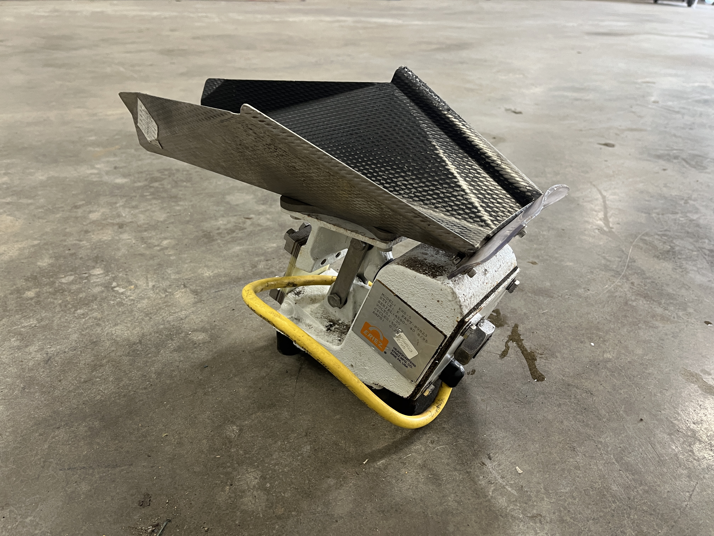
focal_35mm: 26
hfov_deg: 67.3
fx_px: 536
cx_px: 357
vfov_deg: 53.1
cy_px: 268
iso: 160
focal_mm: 5.1
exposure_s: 1/60
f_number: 1.6
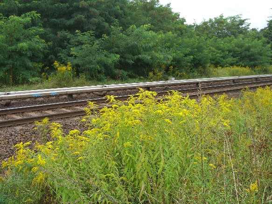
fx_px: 299
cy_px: 102
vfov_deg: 37.7
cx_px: 136
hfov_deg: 49.0
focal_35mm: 38
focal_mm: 7.9
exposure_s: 1/320
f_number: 2.8
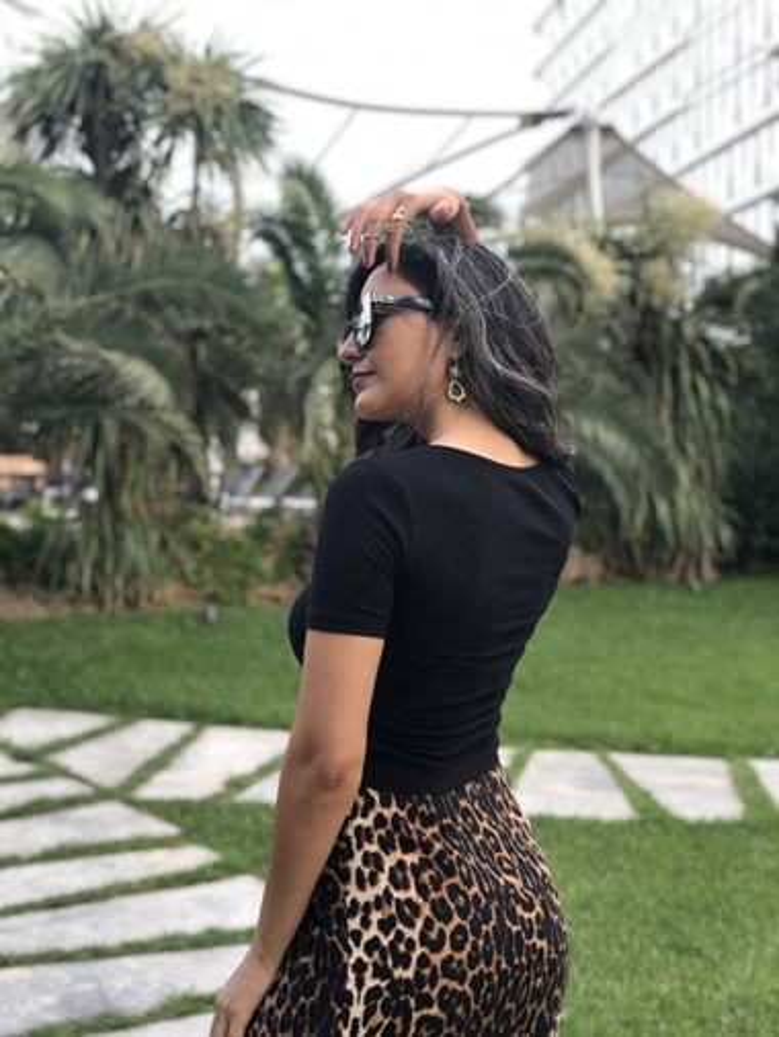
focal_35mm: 52
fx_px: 1559
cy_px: 518
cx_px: 390
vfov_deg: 36.8
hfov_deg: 28.1
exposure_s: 1/60
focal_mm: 6
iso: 16
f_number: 2.4
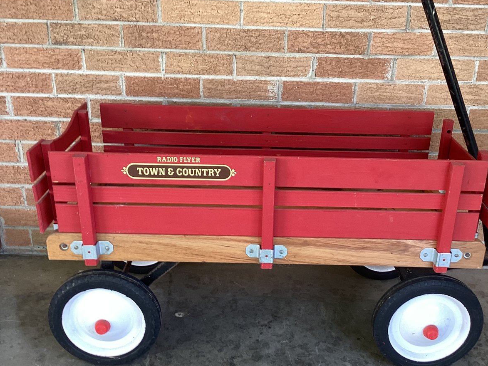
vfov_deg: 36.0
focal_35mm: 40
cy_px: 190
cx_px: 260
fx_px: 564
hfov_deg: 46.8
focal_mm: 3.3
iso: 64
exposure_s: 1/60
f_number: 2.4
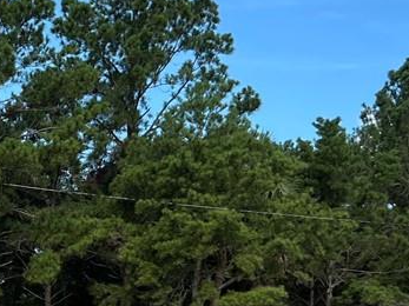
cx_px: -35
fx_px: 1417
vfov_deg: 12.2
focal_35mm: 120
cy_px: 297
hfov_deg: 16.0
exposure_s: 1/2915
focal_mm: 5.7
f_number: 1.5
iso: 50
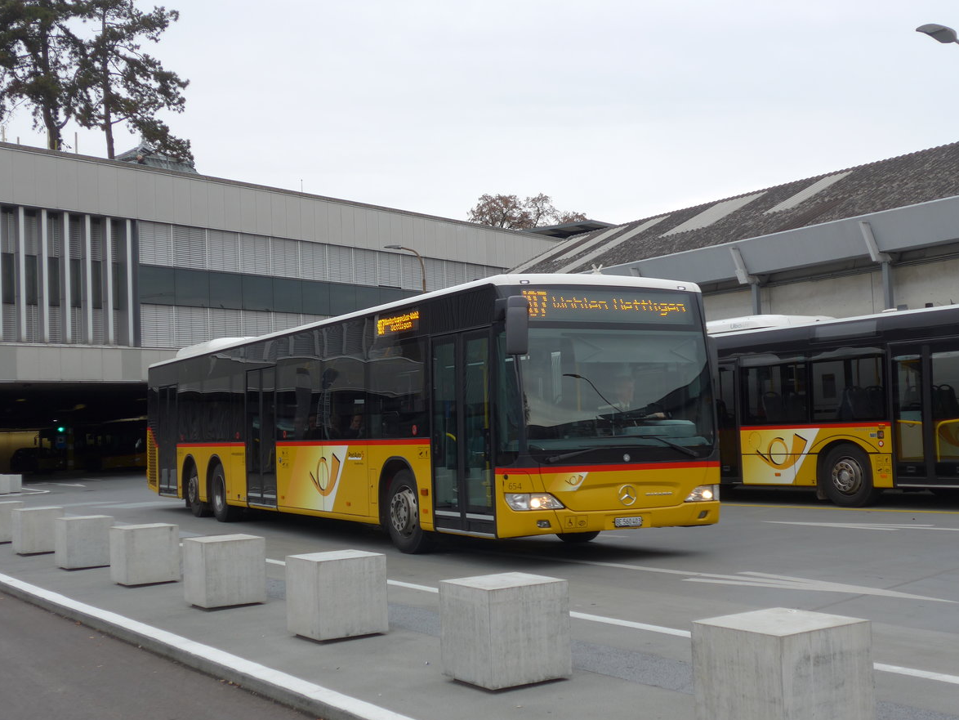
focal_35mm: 47
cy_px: 367
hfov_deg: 40.4
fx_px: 1302
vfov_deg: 30.9
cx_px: 473
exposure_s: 1/250
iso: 80
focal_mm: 9.5
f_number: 3
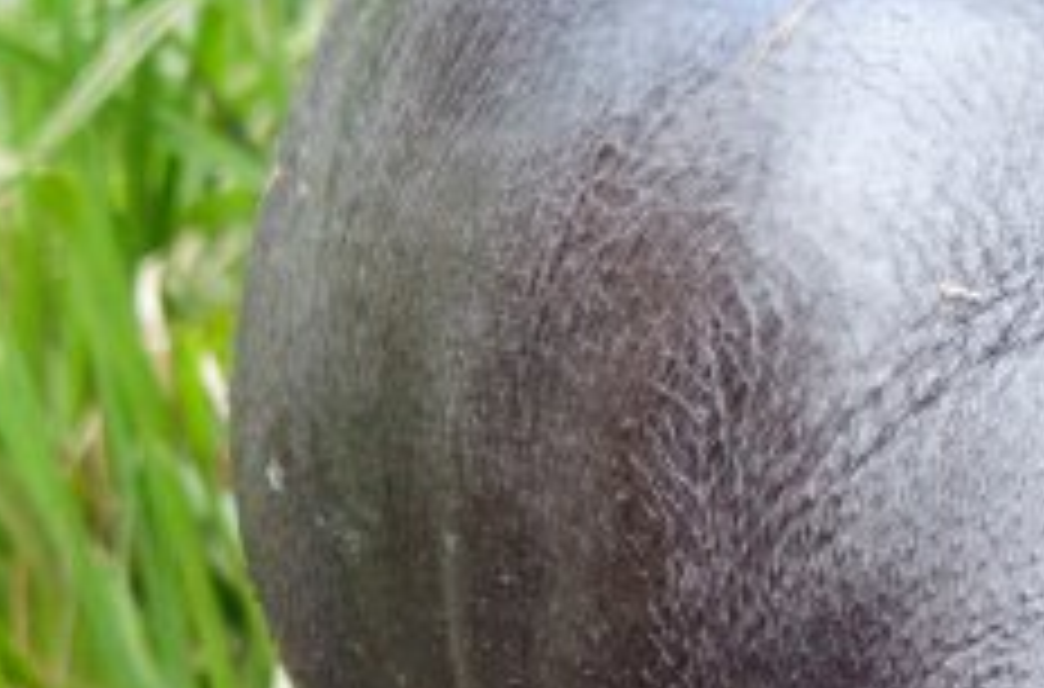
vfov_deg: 1.2
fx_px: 31821
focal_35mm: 1101
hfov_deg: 1.9
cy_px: 688
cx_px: 1026
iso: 800
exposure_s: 1/250
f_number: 5
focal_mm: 170
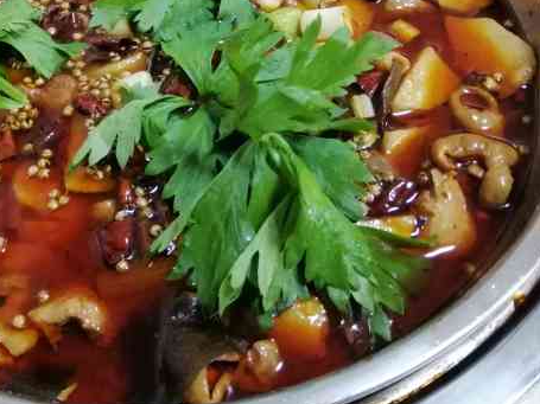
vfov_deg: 35.4
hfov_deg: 46.1
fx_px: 624
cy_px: 116
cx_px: 180
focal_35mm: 40
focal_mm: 3.81
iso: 640
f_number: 2.2
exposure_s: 1/16.7
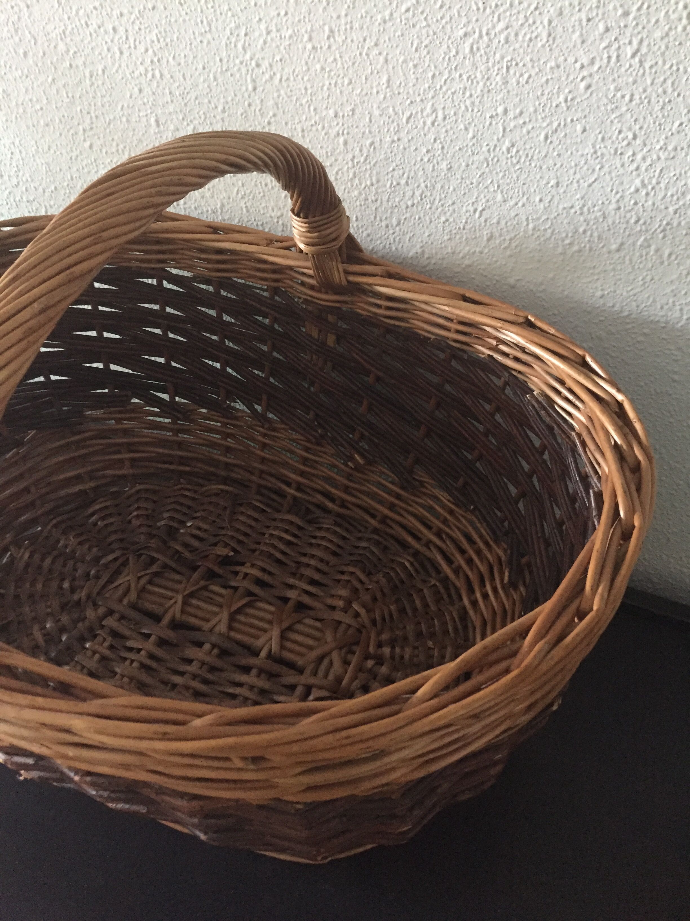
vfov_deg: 61.7
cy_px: 460
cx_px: 345
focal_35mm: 29
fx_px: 771
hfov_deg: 48.2
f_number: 2.2
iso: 250
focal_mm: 4.15
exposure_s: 1/25
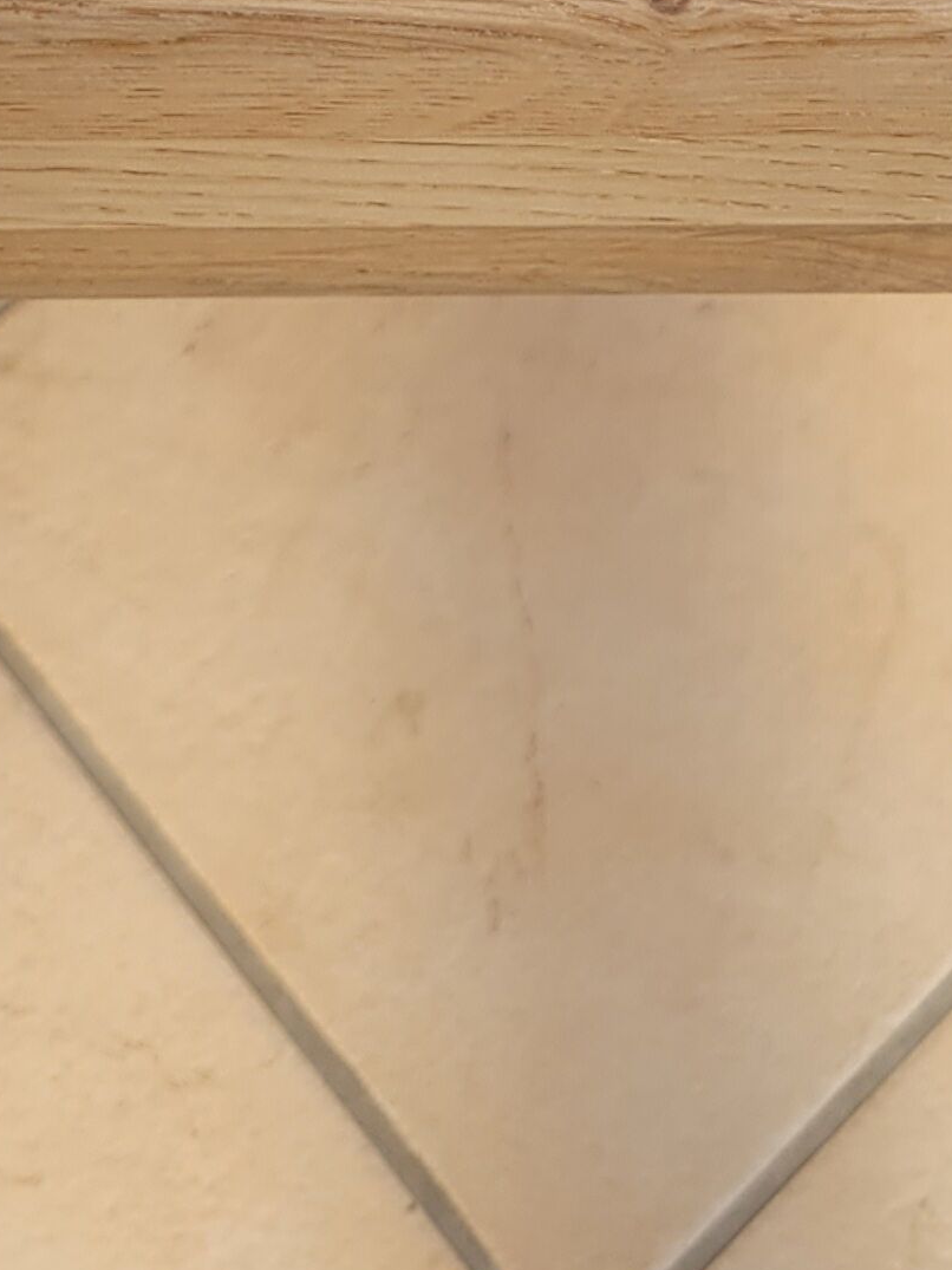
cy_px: -890
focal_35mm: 92
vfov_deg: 17.8
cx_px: 933
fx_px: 3374
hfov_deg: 15.8
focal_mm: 5.4
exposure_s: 1/435
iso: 40
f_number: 1.8
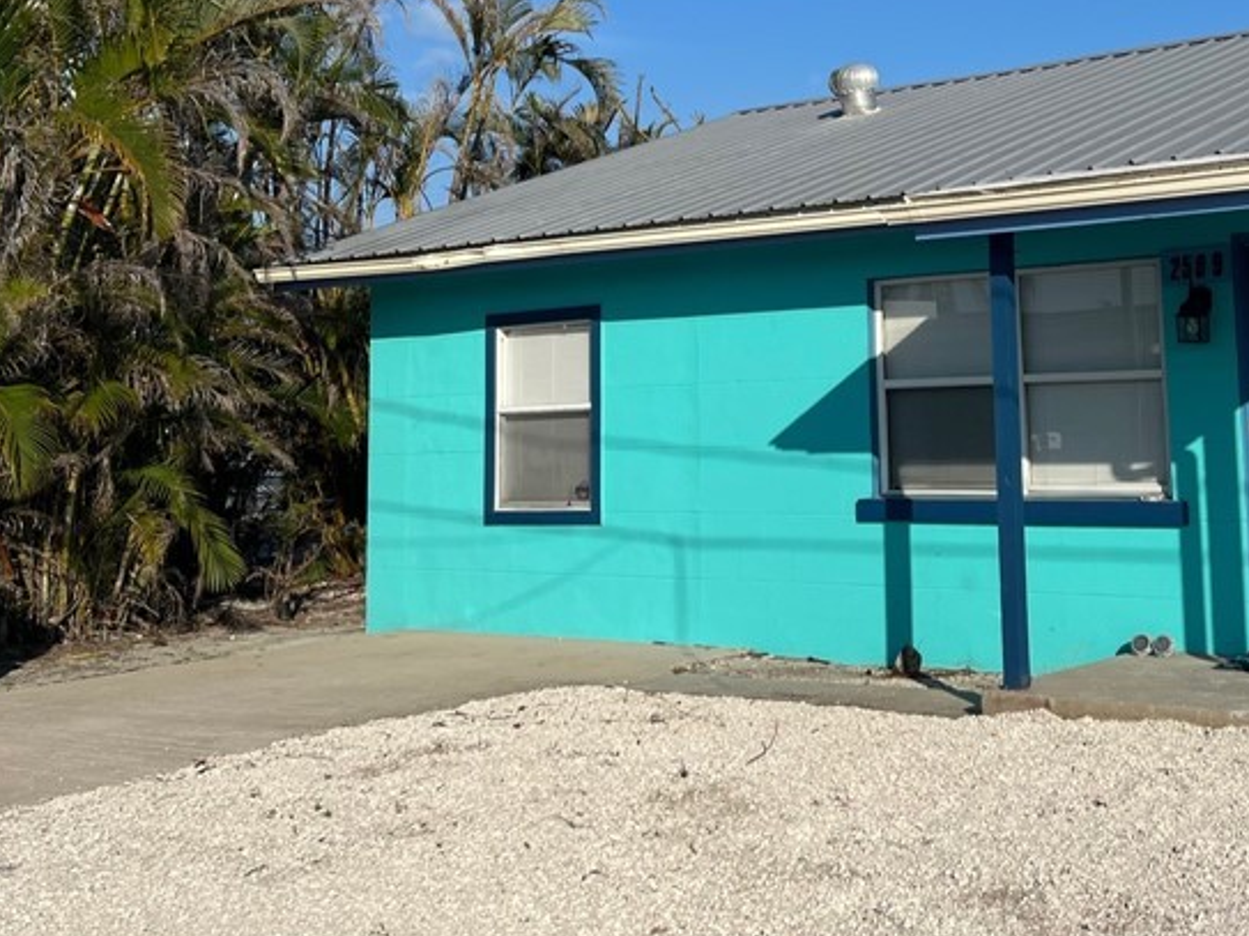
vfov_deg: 29.0
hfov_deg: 38.5
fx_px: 1768
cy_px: 194
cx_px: 821
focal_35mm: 49
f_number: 1.5
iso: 50
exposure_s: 1/7463
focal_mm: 5.7
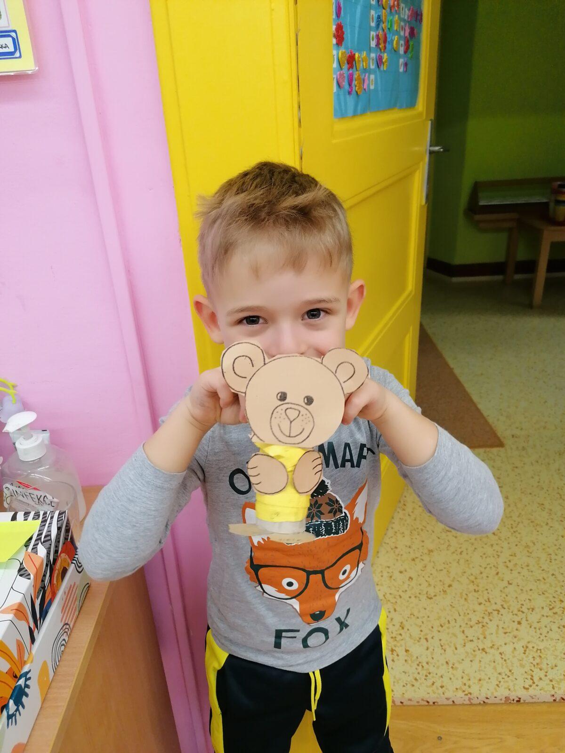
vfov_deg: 65.3
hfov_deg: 51.4
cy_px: 376
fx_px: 588
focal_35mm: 27
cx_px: 282
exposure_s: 1/50
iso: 160
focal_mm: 4.75
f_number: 1.8
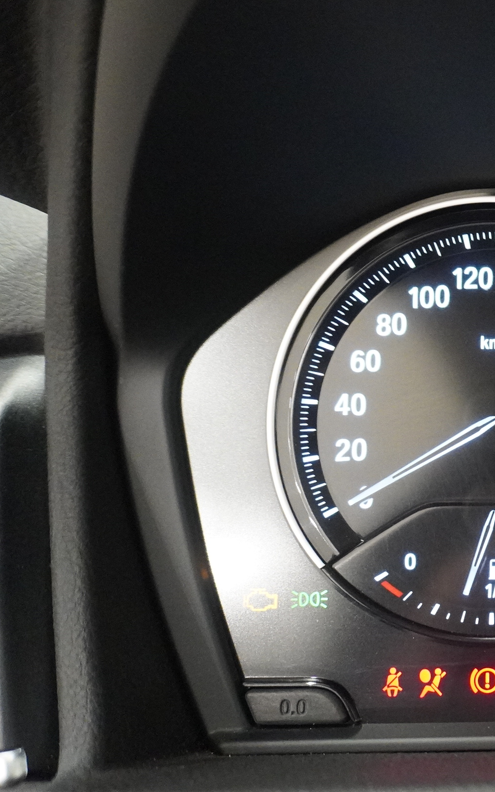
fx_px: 971
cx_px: 723
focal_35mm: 45
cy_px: 409
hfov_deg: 23.4
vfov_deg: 44.4
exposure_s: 1/60
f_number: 3.5
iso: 5000
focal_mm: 16
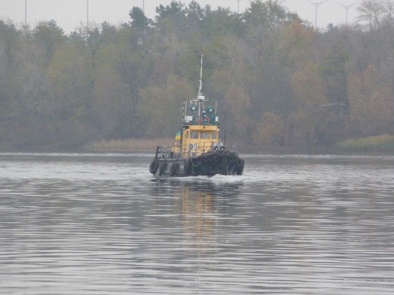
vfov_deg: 3.7
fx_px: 4541
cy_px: 148
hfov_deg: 5.0
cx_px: 197
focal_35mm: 399
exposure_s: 1/125
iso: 400
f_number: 4.9
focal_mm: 49.2
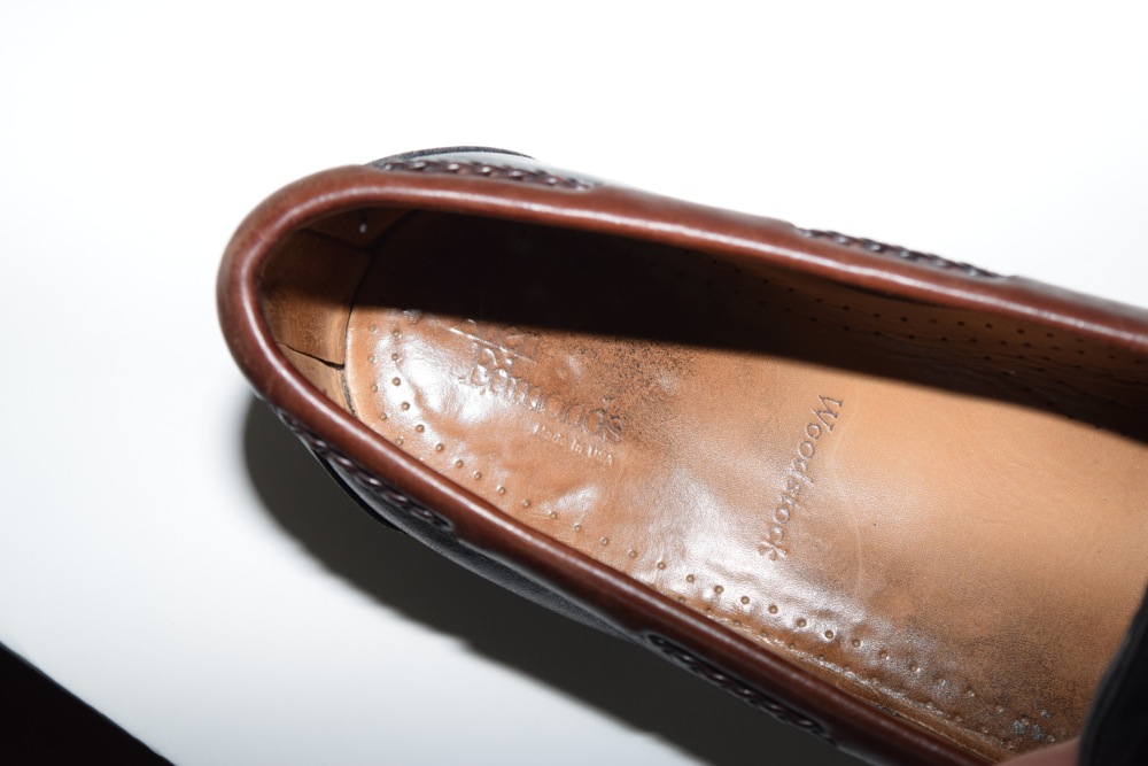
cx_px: 574
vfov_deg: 17.5
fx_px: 2488
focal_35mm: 78
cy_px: 383
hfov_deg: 26.0
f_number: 5.6
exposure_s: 1/60
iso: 450
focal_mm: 52
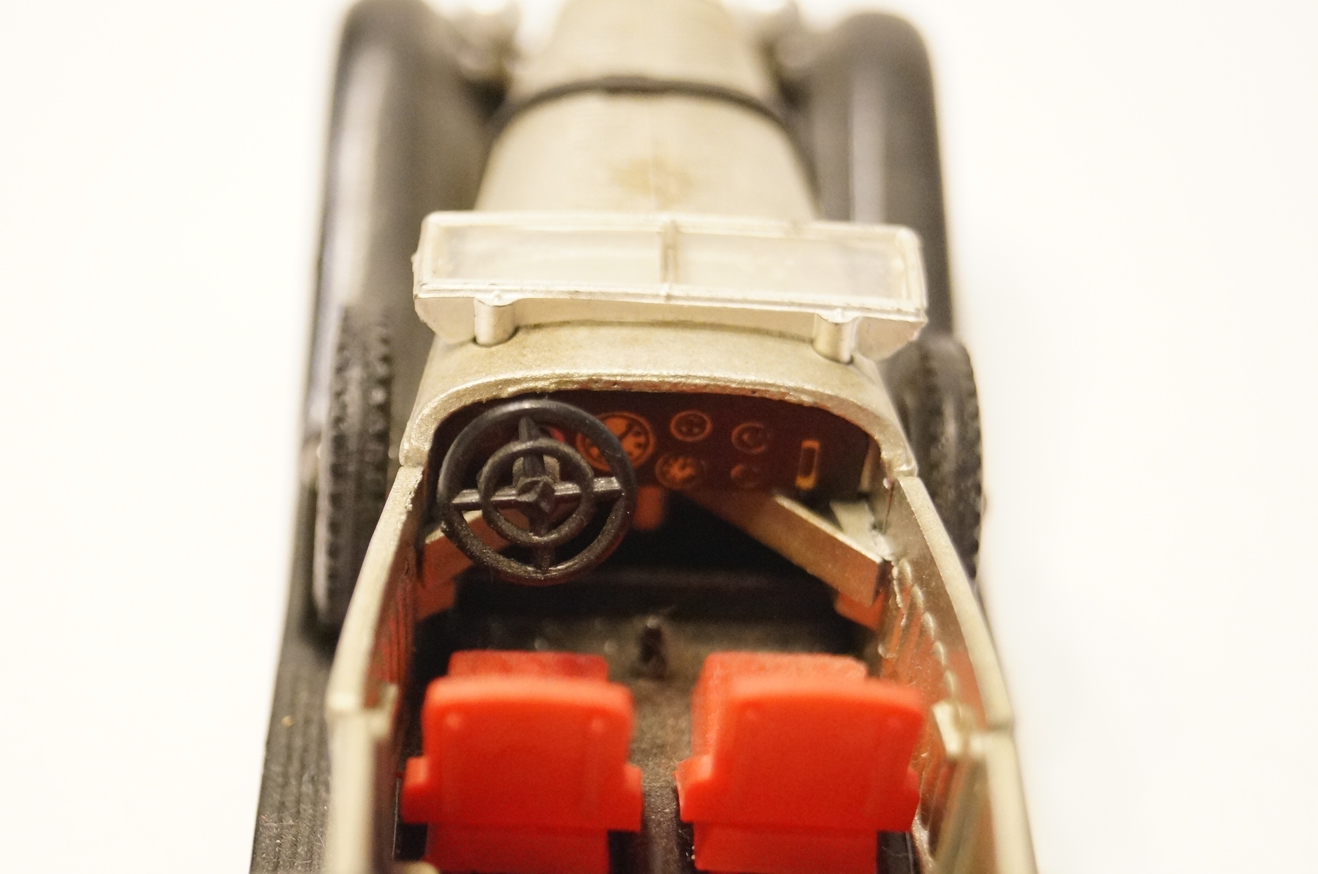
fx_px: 3016
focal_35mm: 82
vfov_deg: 16.5
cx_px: 659
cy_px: 437
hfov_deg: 24.7
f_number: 5.6
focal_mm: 55
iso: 3200
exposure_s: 1/100
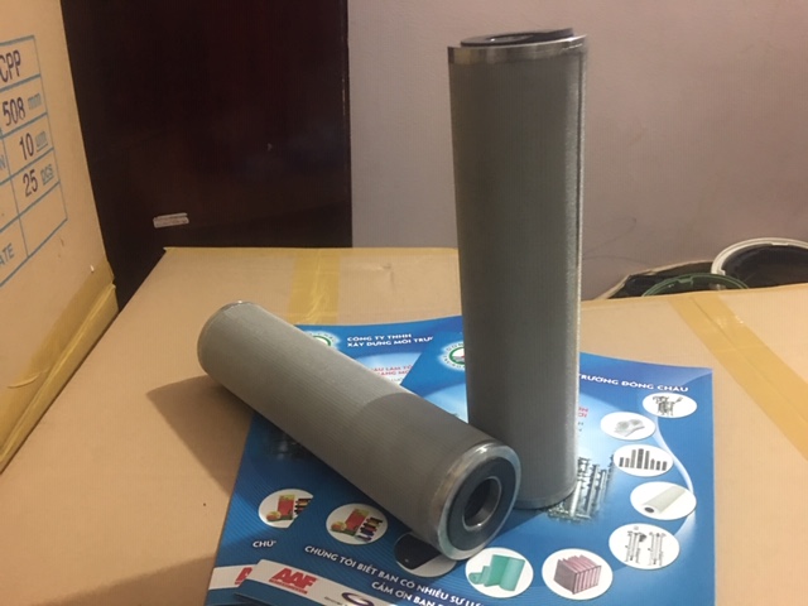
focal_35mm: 29
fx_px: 677
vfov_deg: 48.2
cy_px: 303
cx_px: 404
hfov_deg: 61.7
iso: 100
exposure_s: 1/4
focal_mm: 4.15
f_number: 2.2
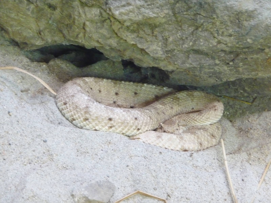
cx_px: 136
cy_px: 102
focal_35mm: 212
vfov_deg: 7.0
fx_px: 1660
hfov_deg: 9.3
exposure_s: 1/10
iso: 800
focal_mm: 36.4
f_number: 4.8
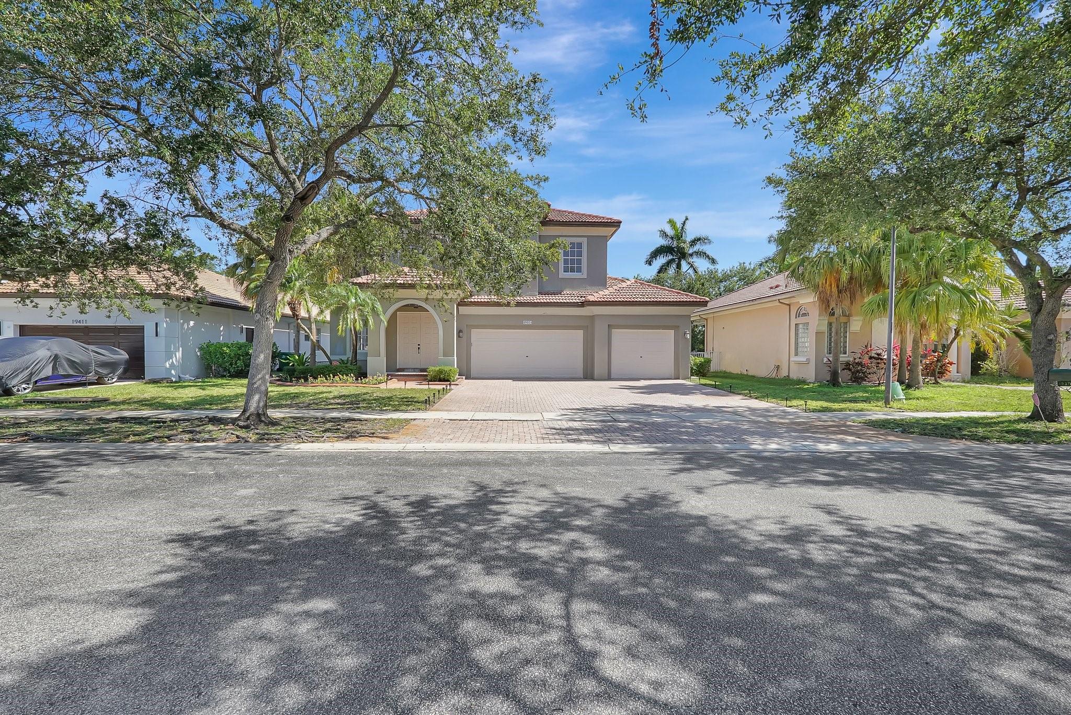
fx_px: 491
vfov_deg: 72.1
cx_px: 536
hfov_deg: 94.9
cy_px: 358
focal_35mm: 16
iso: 640
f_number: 14
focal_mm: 16.5
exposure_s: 1/500
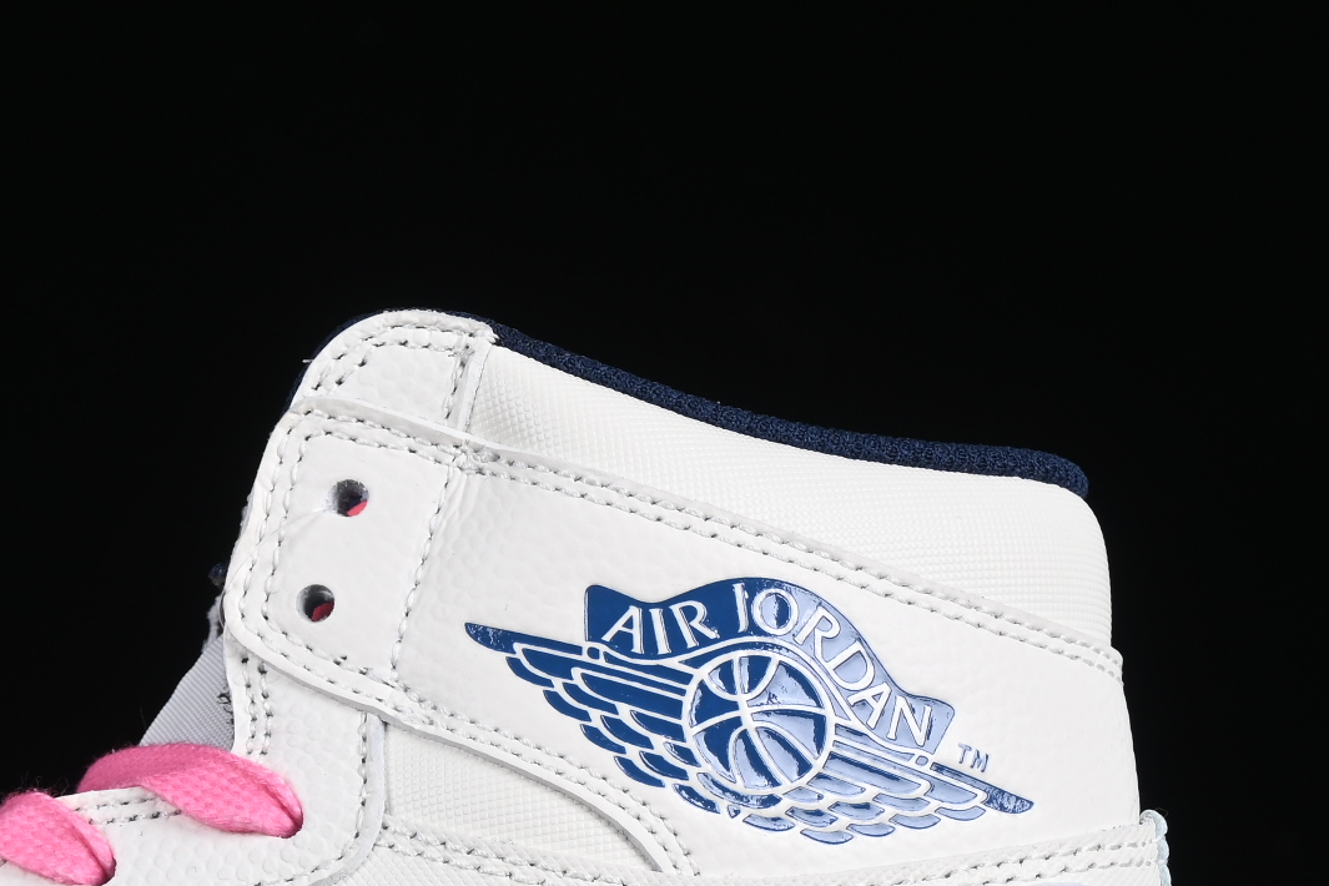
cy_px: 968
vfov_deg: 7.0
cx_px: -22
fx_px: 7235
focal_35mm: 196
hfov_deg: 10.4
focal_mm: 50
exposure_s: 1/80
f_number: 8
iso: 160
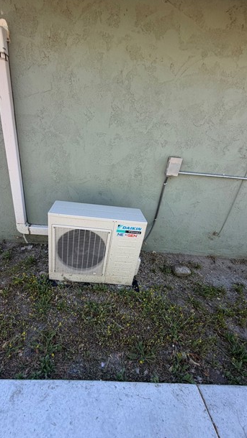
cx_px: 102
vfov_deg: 99.3
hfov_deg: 66.6
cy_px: 227
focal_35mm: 16
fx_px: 186
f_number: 2.2
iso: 40
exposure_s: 1/159
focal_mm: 2.22
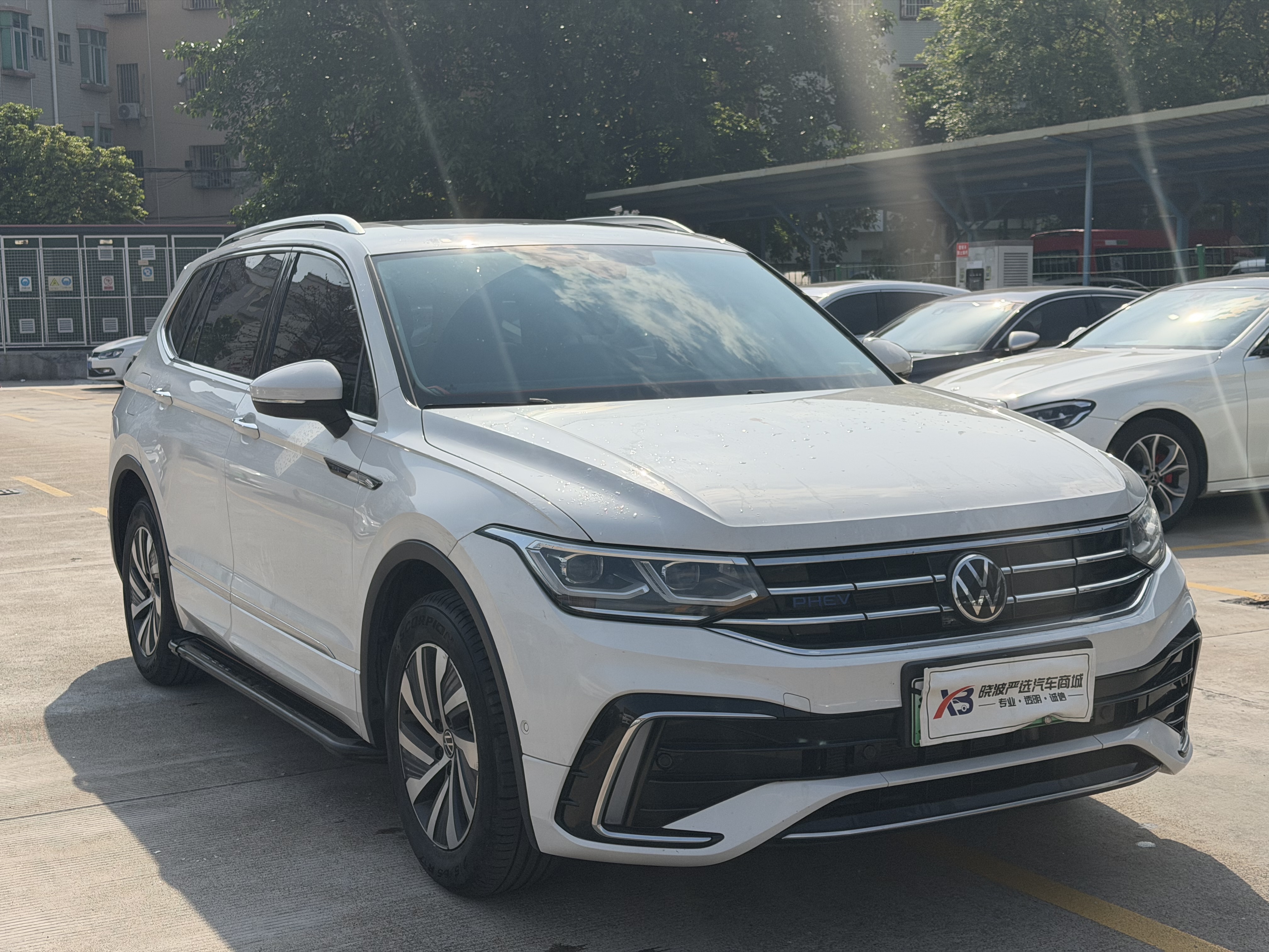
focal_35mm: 48
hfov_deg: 39.7
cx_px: 634
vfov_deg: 30.3
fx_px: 1760
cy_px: 476
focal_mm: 6.76
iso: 64
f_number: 1.78
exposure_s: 1/6536
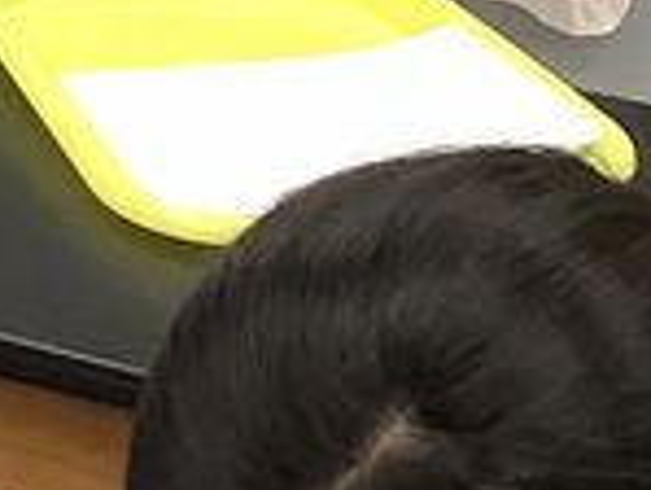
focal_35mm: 213
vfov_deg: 7.0
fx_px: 4009
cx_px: -813
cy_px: 228
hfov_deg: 8.6
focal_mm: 3.3
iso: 125
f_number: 2.4
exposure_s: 1/60
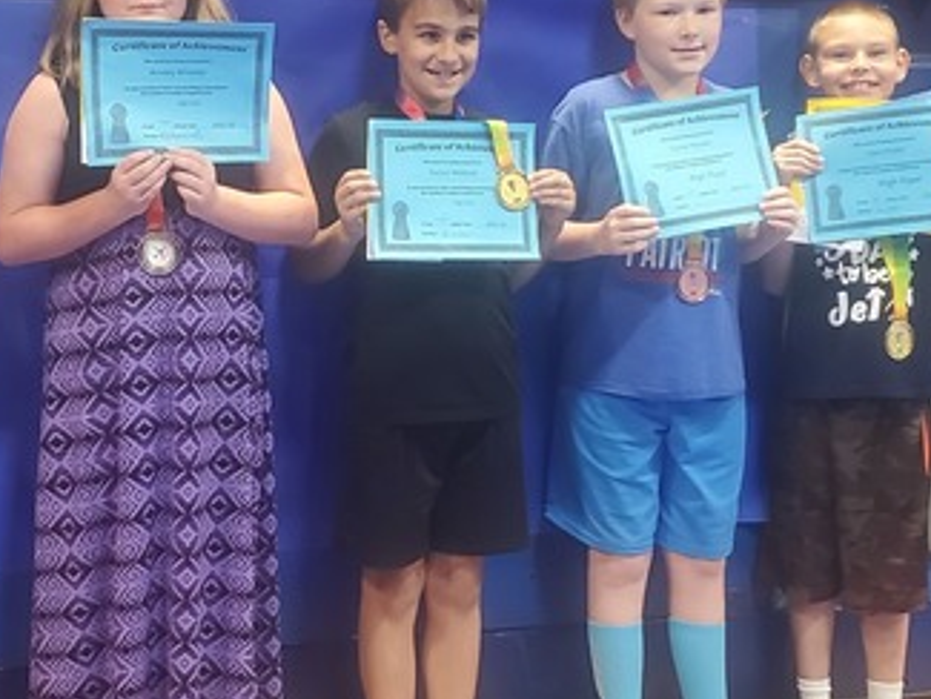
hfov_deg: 23.7
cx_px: 324
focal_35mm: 82
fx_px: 2206
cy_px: 215
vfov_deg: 17.9
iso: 250
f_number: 1.5
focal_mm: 4.3
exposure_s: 1/40
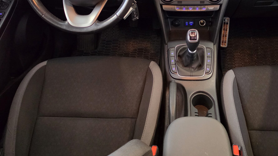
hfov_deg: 54.6
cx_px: 175
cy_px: 40
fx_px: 265
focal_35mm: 36
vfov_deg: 32.3
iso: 1250
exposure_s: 1/100
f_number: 1.4
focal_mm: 6.5
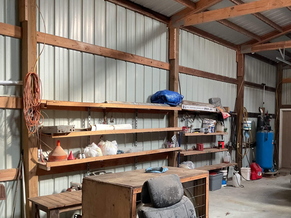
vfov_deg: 35.8
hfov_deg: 46.2
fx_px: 336
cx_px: 189
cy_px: 131
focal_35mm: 40
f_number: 1.8
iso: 100
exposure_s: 1/60
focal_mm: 3
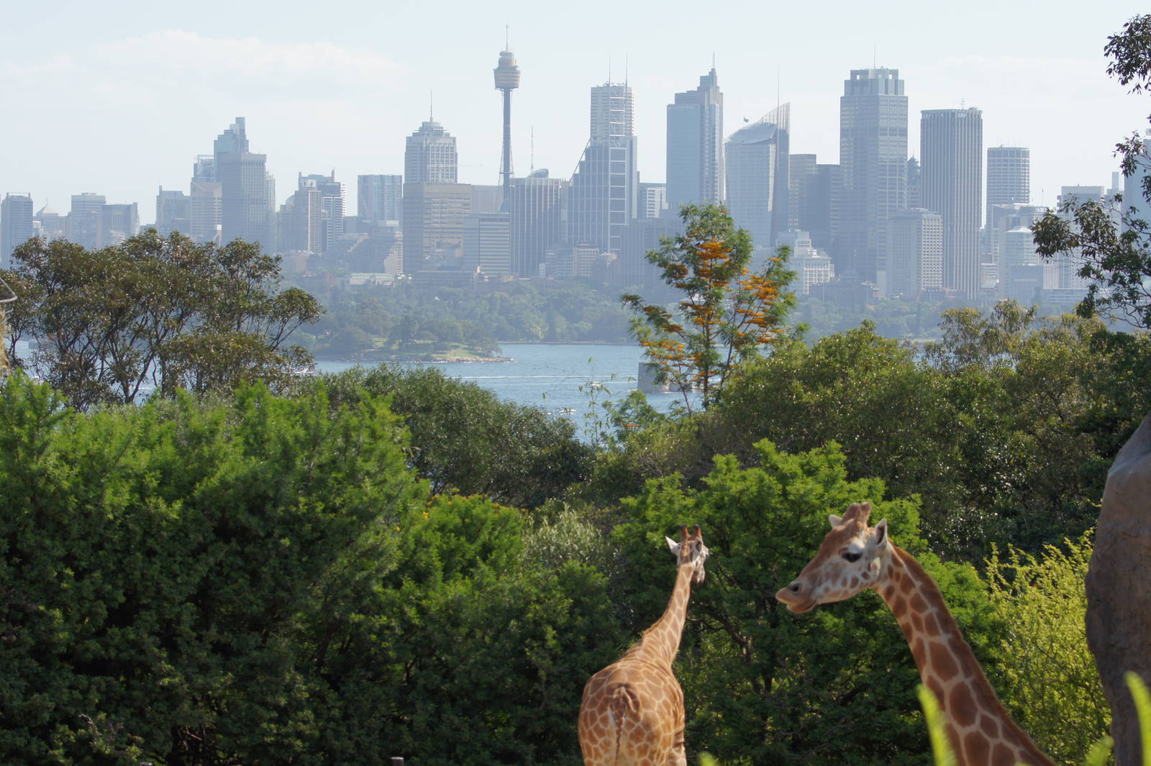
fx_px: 3595
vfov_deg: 12.2
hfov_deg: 18.2
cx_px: 576
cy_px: 383
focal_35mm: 112
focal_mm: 75
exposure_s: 1/160
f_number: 8
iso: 100
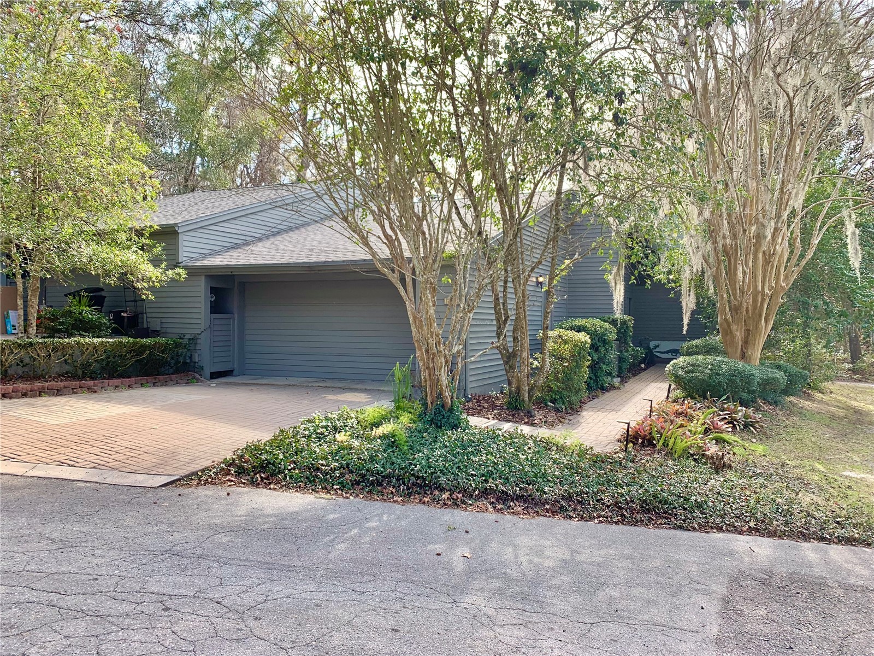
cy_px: 328
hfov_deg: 67.3
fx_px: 656
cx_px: 437
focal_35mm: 26
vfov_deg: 53.1
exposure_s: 1/378
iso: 25
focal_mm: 4.25
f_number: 1.8
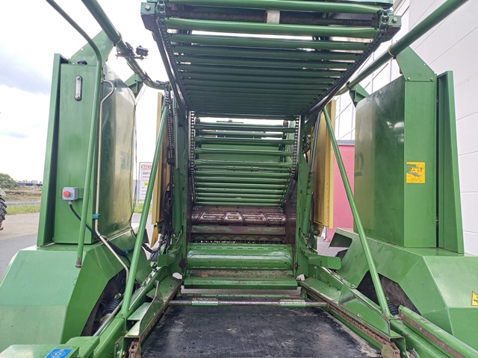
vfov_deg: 54.9
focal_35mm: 25
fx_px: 345
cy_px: 179
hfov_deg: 69.4
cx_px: 239
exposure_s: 1/134
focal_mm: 4.65
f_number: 1.8
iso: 50
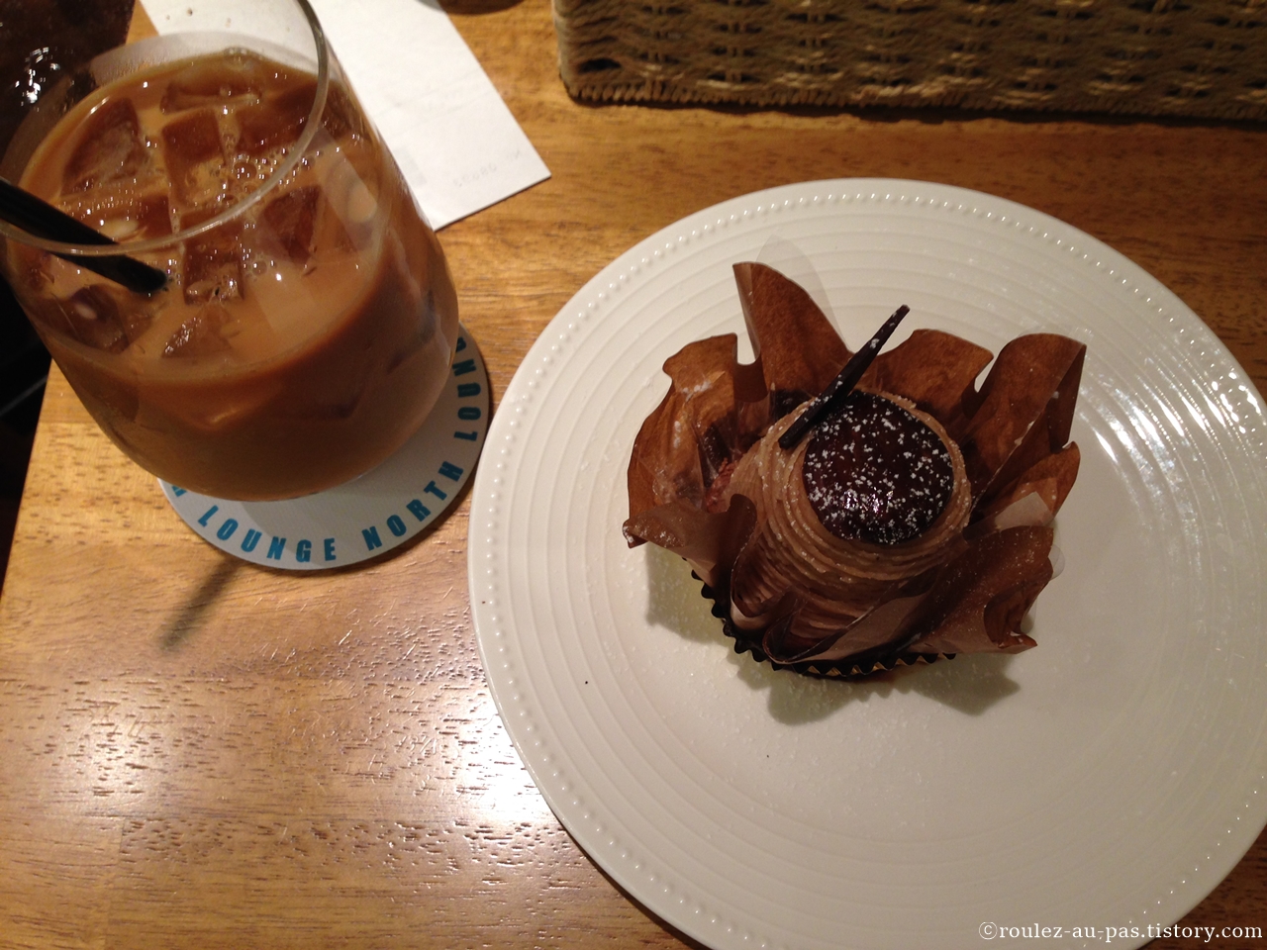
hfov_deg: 55.4
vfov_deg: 42.9
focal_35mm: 33
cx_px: 634
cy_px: 475
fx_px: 1208
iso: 64
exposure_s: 1/20
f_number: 2.4
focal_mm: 4.12
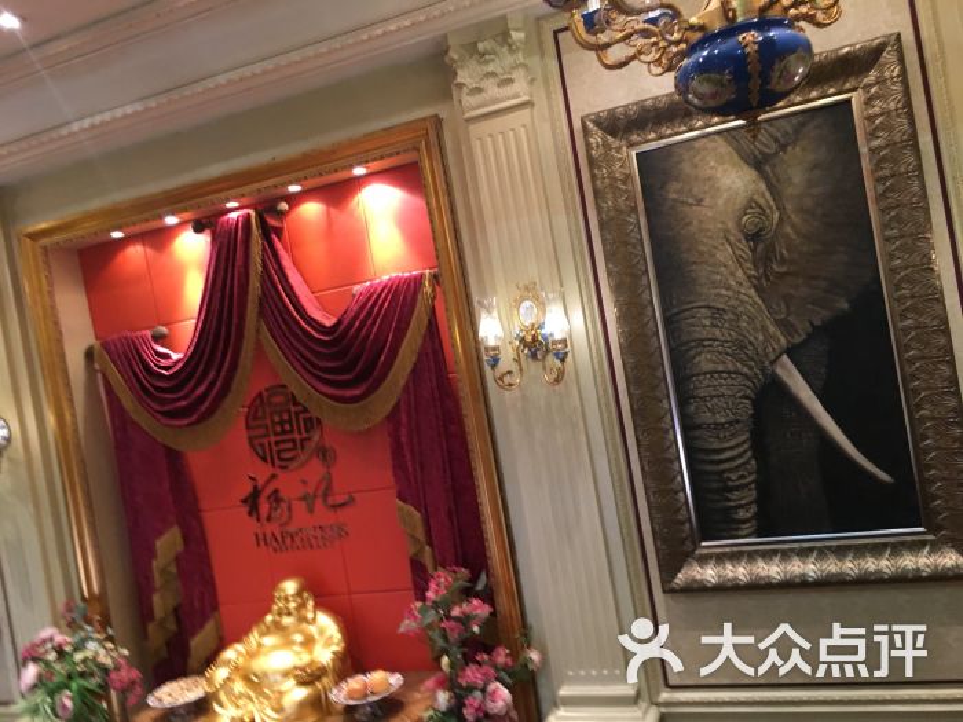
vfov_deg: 48.2
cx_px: 482
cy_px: 361
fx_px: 807
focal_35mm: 29
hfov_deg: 61.7
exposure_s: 1/33
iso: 200
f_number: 2.2
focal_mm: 4.15
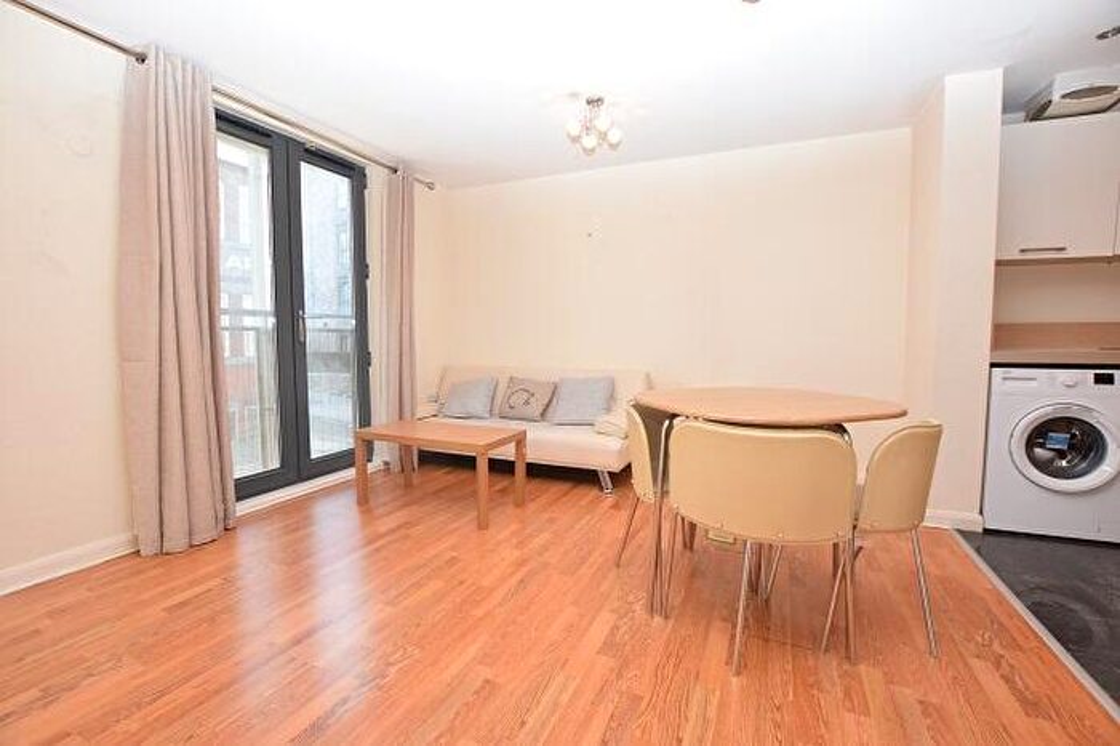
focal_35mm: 15
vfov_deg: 77.3
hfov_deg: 100.4
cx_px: 560
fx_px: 466
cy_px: 373
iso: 800
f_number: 5.6
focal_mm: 10
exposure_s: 1/125
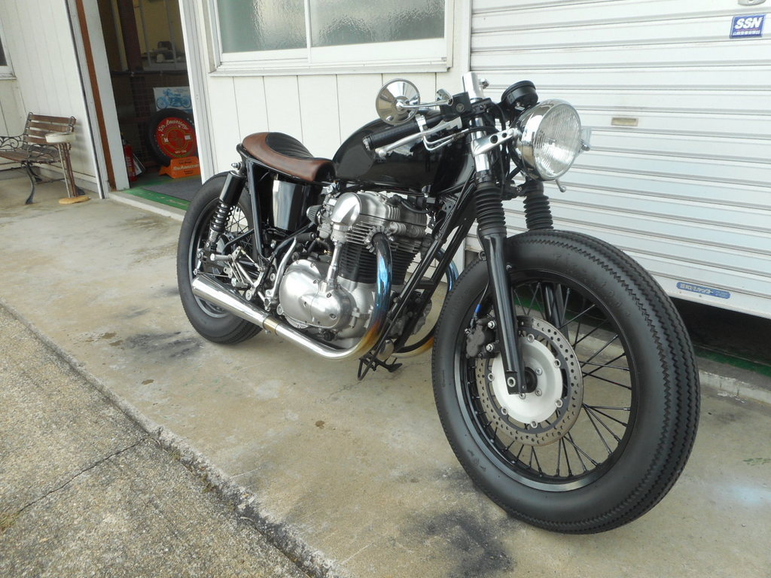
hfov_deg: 69.4
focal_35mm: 25
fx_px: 557
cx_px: 386
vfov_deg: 54.9
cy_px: 289
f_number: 3.7
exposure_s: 1/60
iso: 80
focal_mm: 4.5
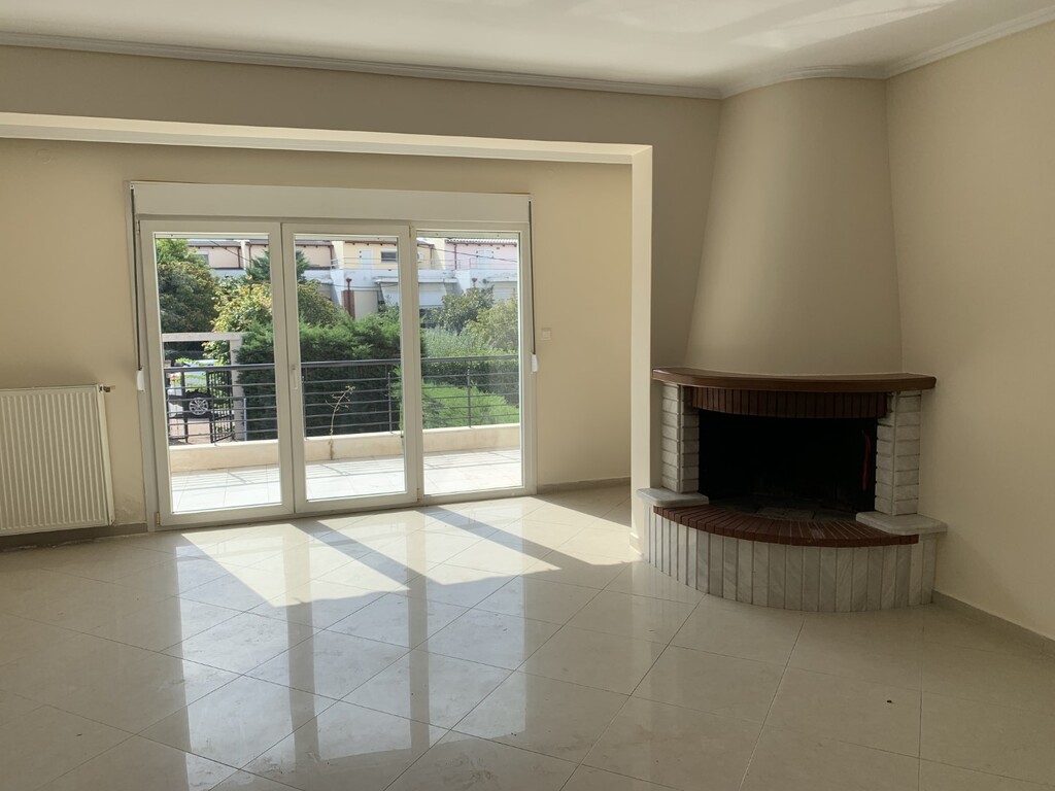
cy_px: 396
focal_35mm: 26
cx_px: 528
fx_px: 792
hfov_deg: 67.3
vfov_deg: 53.1
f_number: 1.8
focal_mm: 4.25
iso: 25
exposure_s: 1/928
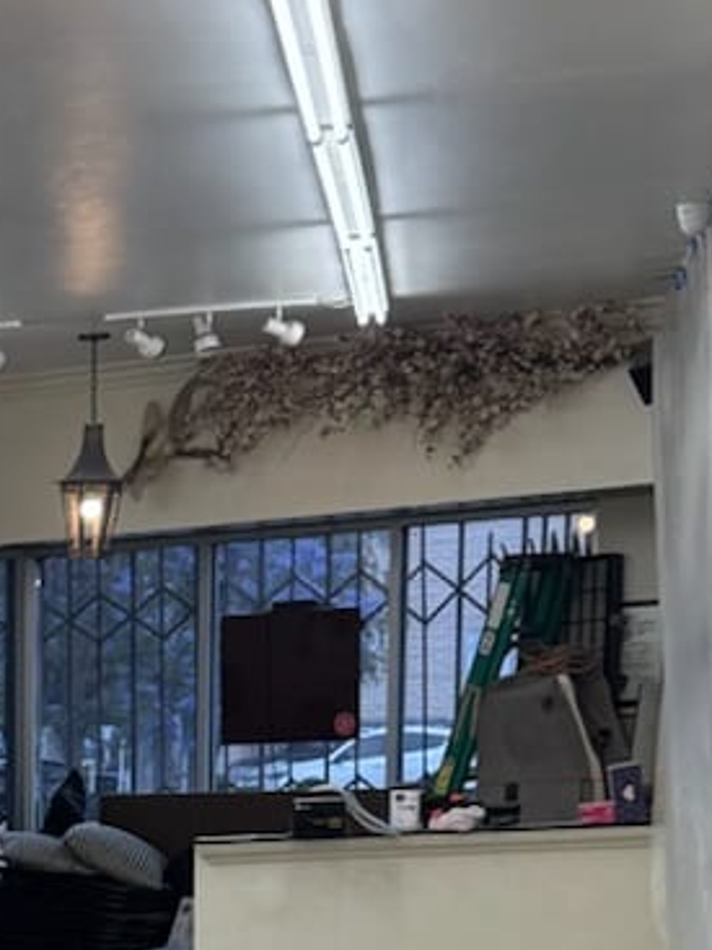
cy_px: 1470
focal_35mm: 134
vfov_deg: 13.7
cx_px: -557
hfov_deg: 10.4
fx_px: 3677
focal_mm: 6.76
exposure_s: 1/165
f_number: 1.78
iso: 100
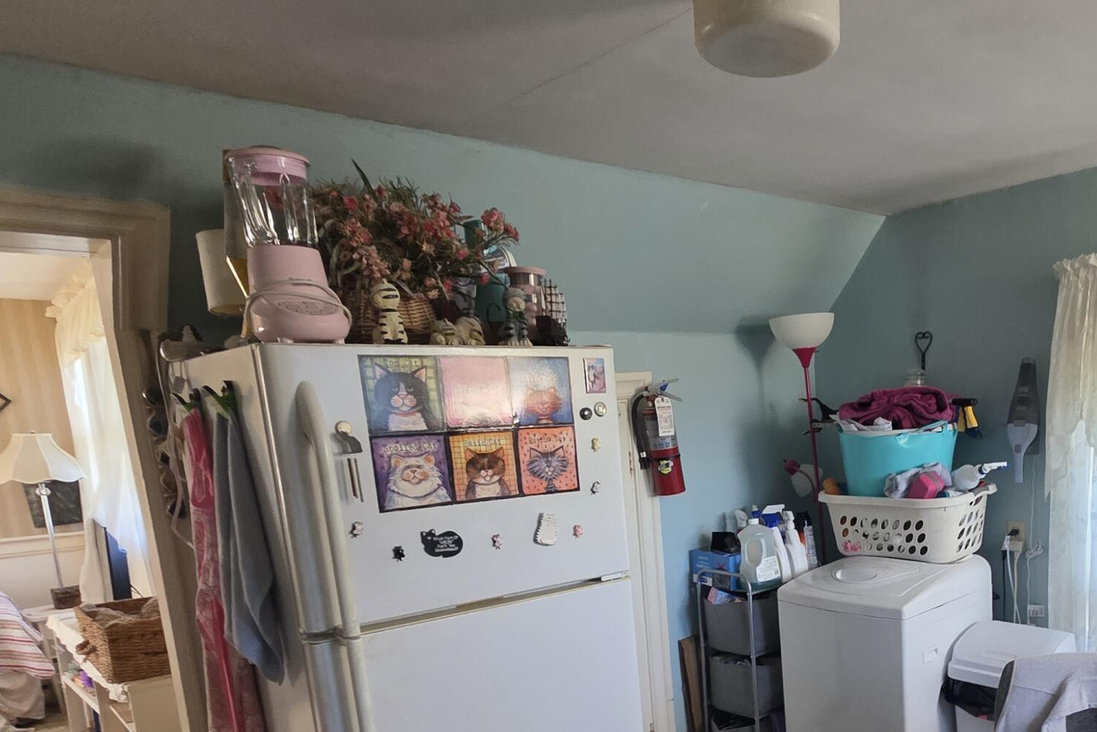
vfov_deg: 45.4
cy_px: 589
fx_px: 823
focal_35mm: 27
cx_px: 809
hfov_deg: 63.8
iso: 250
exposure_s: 1/60
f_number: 1.9
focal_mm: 2.2
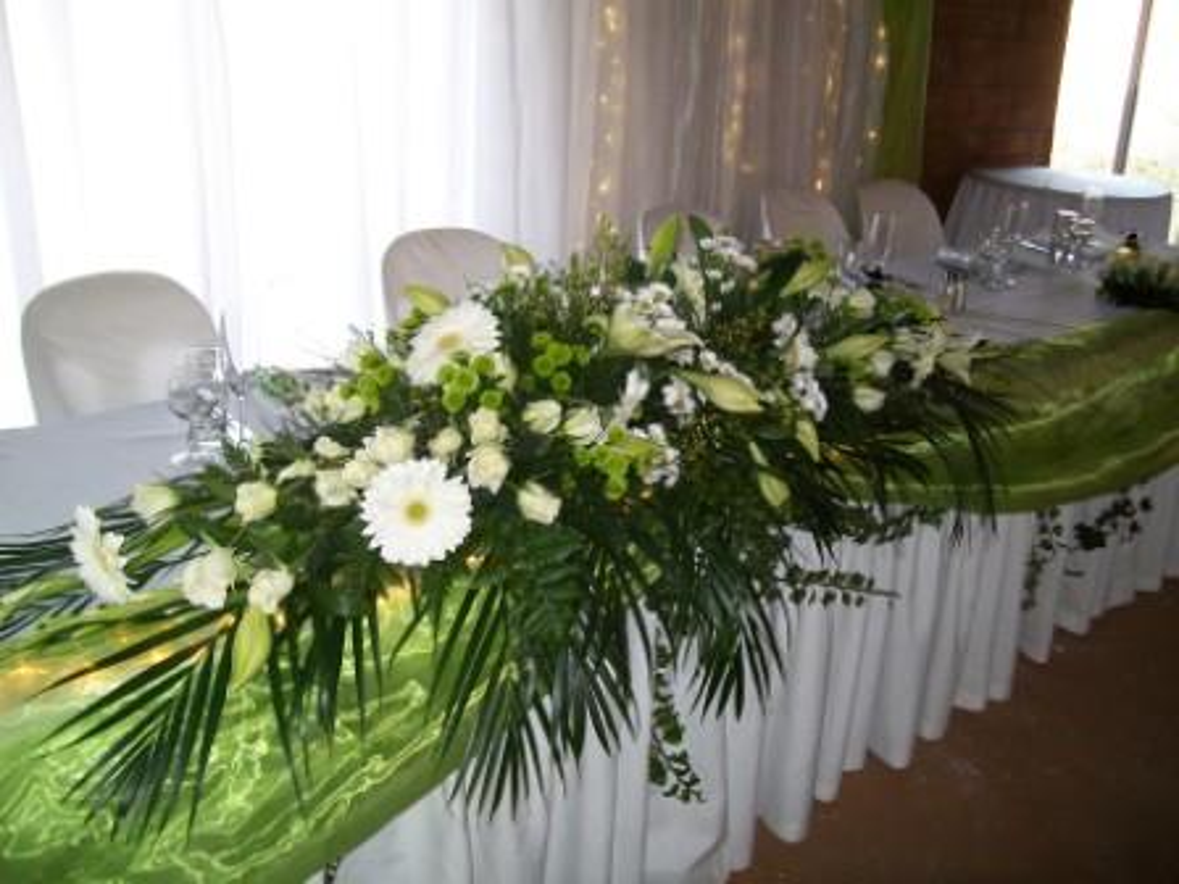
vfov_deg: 41.8
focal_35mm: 34
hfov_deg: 54.0
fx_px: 1158
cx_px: 590
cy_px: 442
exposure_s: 1/60
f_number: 2.7
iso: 160
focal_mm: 6.1
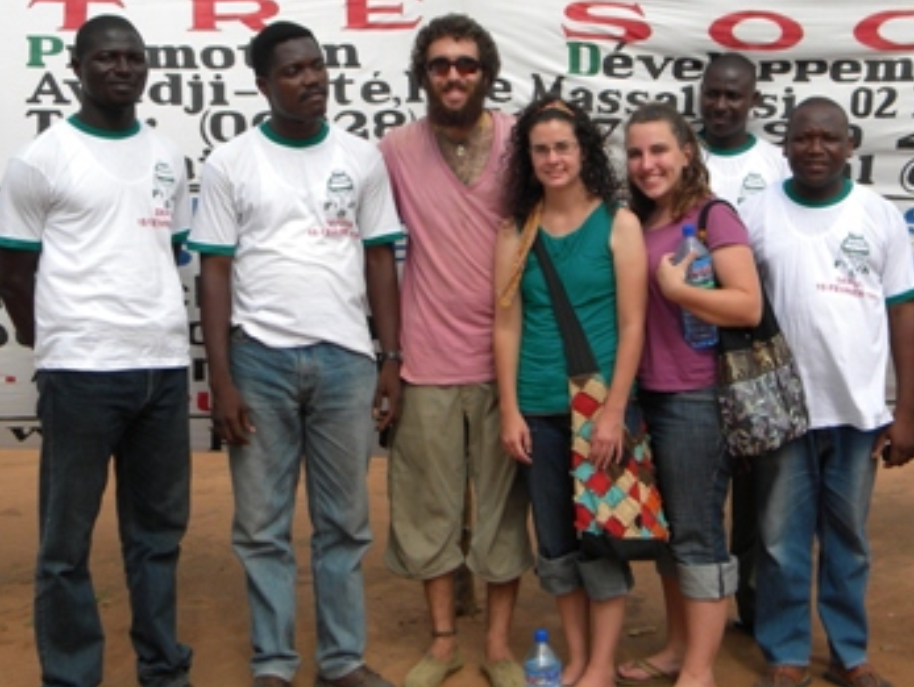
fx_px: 1480
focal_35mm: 56
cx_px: 551
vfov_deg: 26.1
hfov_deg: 34.2
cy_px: 261
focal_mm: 7.3
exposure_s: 1/672
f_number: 3.8
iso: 80
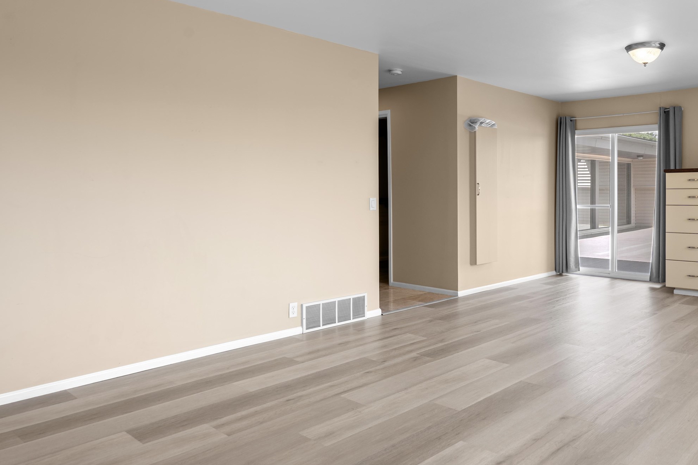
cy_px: 184
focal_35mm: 28
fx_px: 543
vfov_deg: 46.1
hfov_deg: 62.6
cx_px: 502
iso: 100
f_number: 8
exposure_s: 1/2
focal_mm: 18
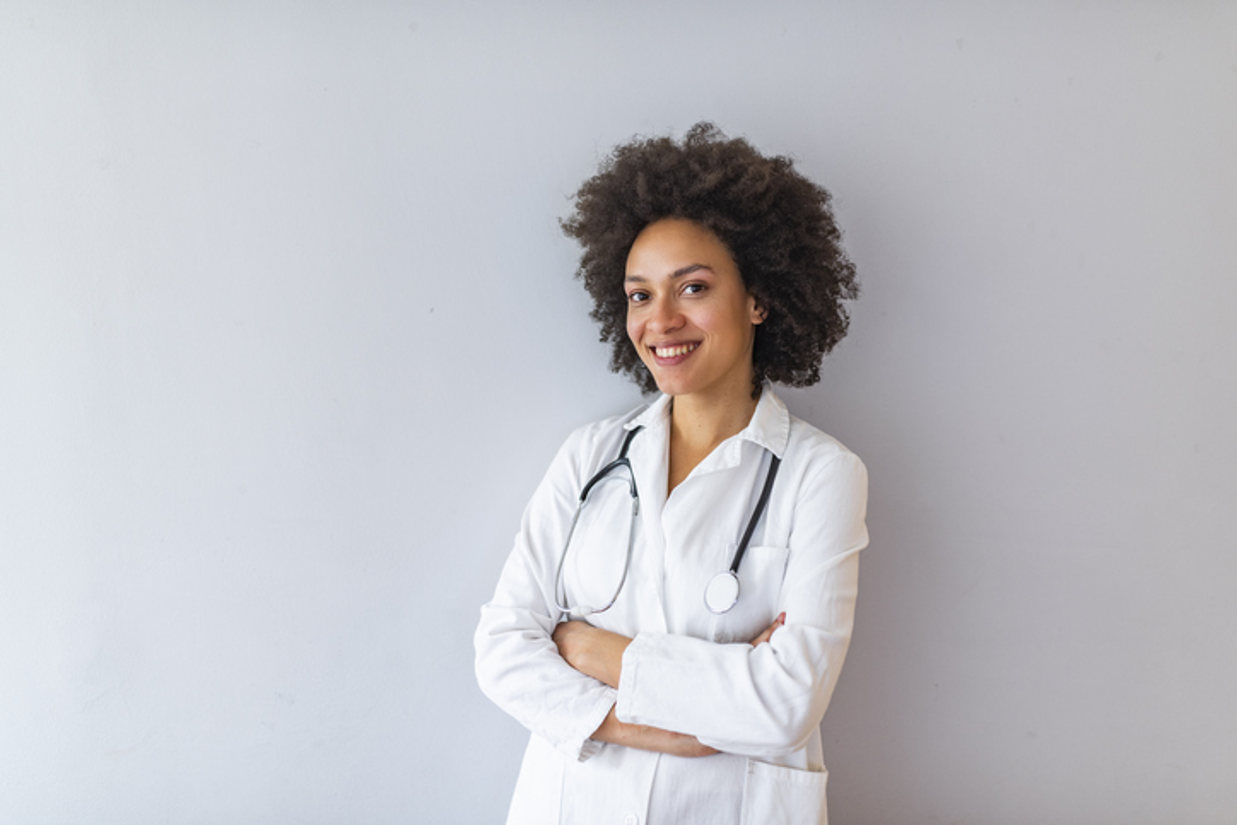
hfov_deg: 54.4
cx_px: 618
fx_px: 1203
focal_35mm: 35
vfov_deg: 37.9
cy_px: 412
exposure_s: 1/100
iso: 400
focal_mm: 35
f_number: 2
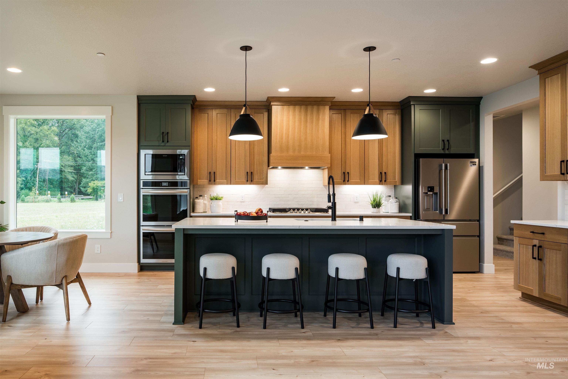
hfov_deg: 73.7
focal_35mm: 24
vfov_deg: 53.1
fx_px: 379
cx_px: 284
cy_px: 190
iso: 200
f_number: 8
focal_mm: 24
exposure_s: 1/4
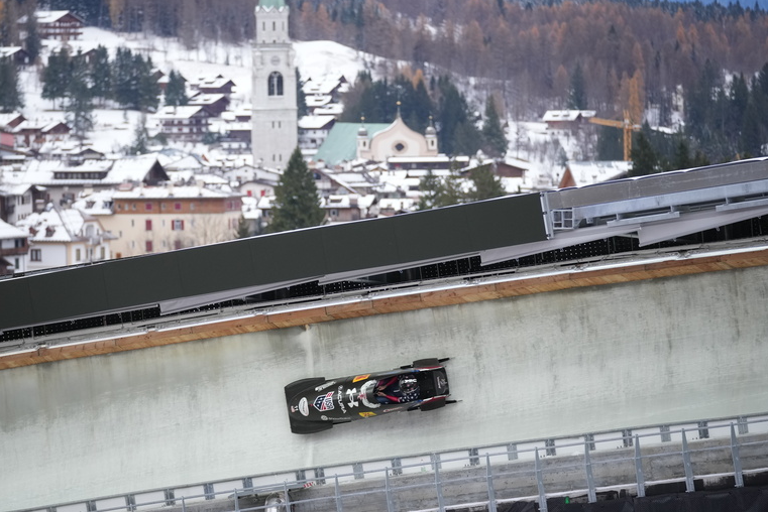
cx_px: 338
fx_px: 4908
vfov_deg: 6.0
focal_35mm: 230
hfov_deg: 8.9
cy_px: 203
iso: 1000
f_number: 2.8
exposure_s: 1/2500
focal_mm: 171
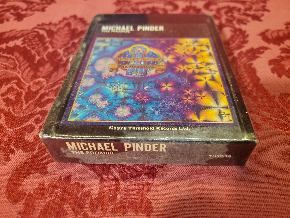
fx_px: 218
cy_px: 109
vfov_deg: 53.1
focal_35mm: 26
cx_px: 145
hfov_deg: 67.3
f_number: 1.5
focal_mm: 4.3
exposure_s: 1/120
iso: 160
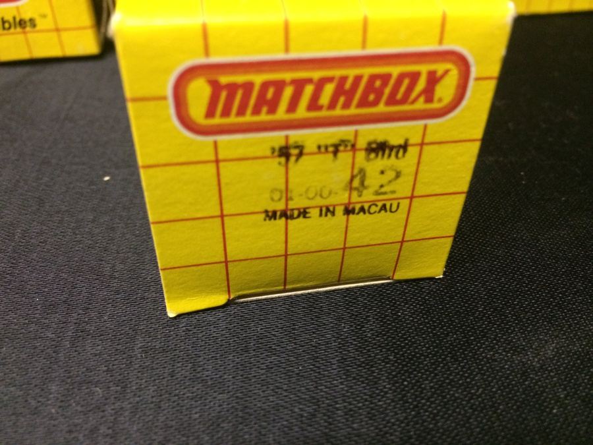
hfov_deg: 60.0
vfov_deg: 46.8
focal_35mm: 30
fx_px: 514
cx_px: 296
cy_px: 222
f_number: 2.2
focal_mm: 4.12
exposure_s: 1/15
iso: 320
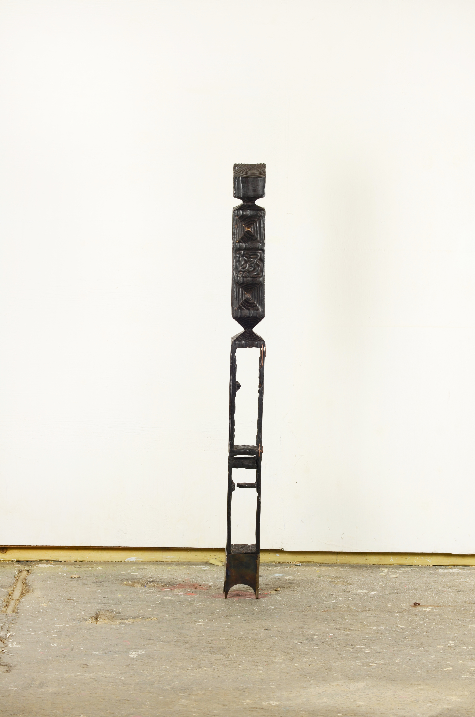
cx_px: 238
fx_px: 2535
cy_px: 358
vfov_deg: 16.1
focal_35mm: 128
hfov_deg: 10.7
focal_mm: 85
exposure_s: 1/5
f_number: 9
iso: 160
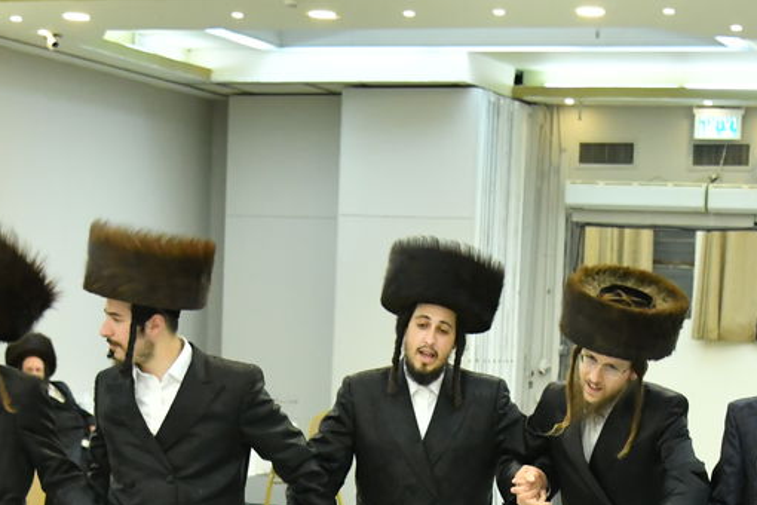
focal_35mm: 96
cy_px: 645
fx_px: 2019
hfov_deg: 21.2
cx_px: 493
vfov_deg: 13.7
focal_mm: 35
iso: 4000
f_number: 5
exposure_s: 1/250
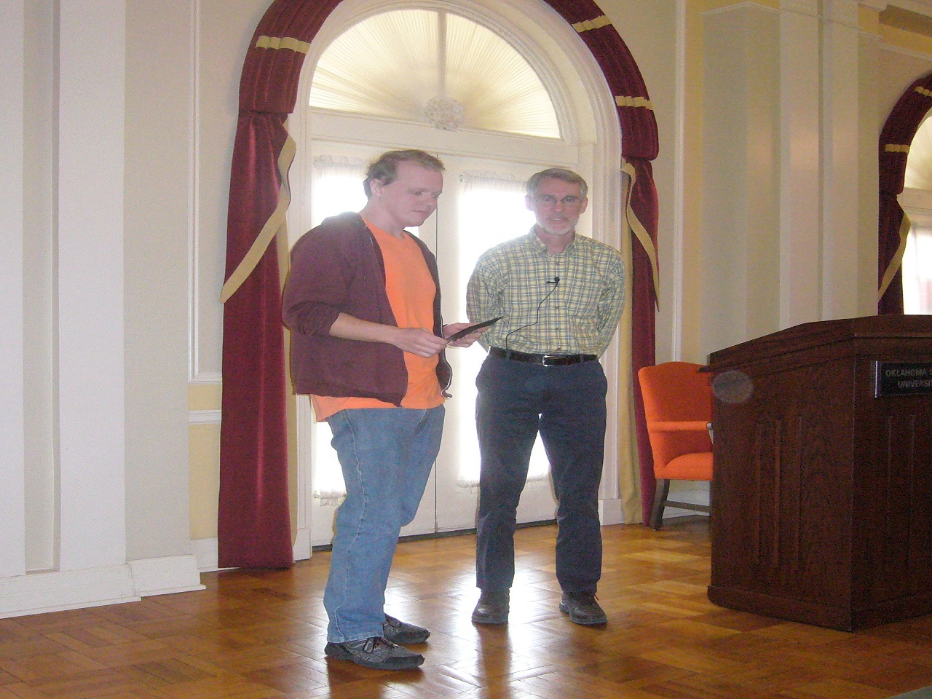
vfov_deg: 40.7
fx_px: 942
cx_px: 466
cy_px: 350
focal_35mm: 35
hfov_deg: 52.6
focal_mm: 5.8
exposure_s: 1/60
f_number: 2.8
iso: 400
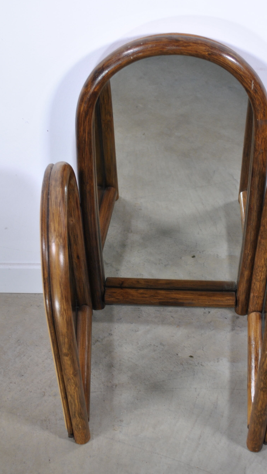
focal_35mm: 73
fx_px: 919
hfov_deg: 16.5
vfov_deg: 29.0
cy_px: 238
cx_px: 147
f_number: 5
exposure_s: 1/50
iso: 200
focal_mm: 32
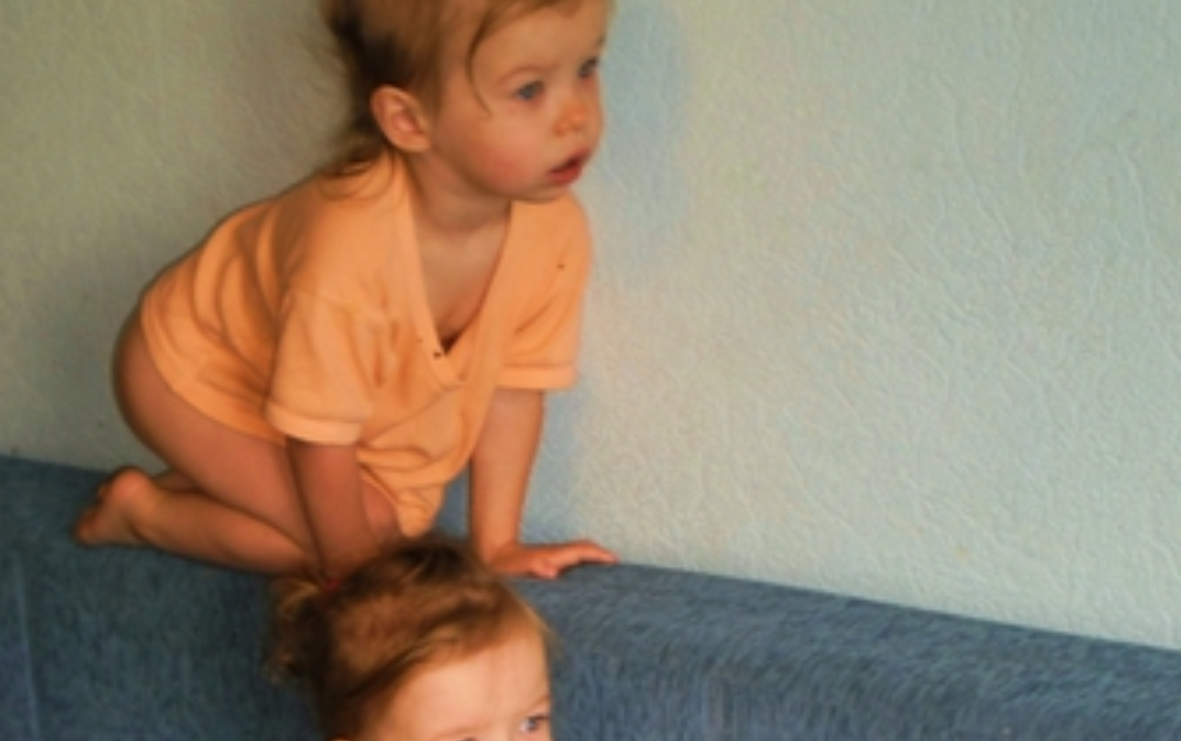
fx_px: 2706
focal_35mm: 84
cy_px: 653
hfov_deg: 24.6
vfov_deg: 15.4
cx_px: 589
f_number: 4.2
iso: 125
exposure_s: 1/40
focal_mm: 10.3
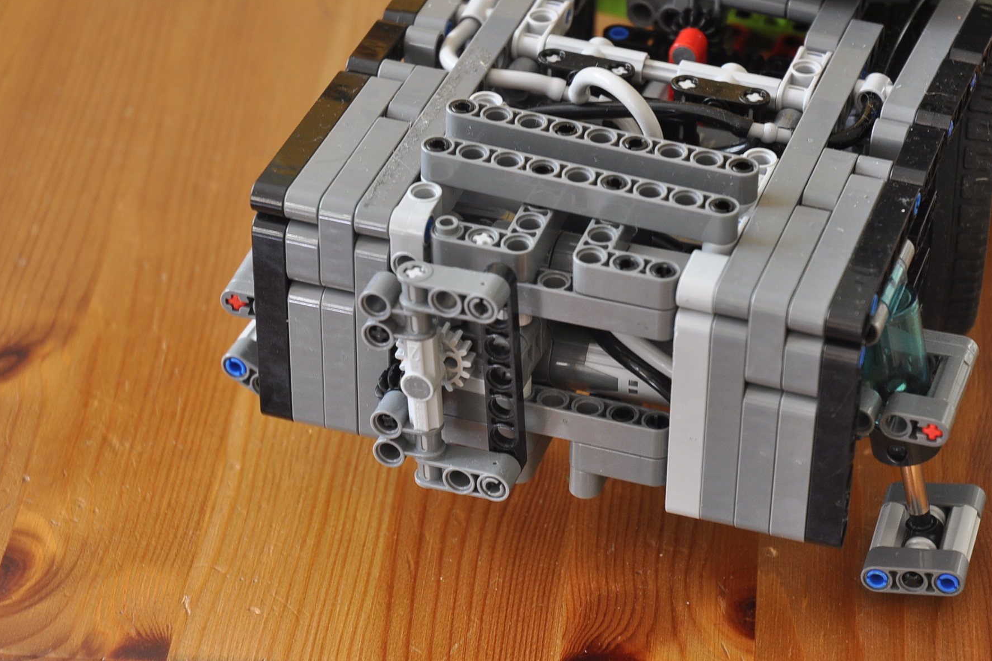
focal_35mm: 127
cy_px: 347
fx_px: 3499
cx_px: 586
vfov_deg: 10.8
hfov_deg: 16.1
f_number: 5.6
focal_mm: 70
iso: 400
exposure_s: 1/6
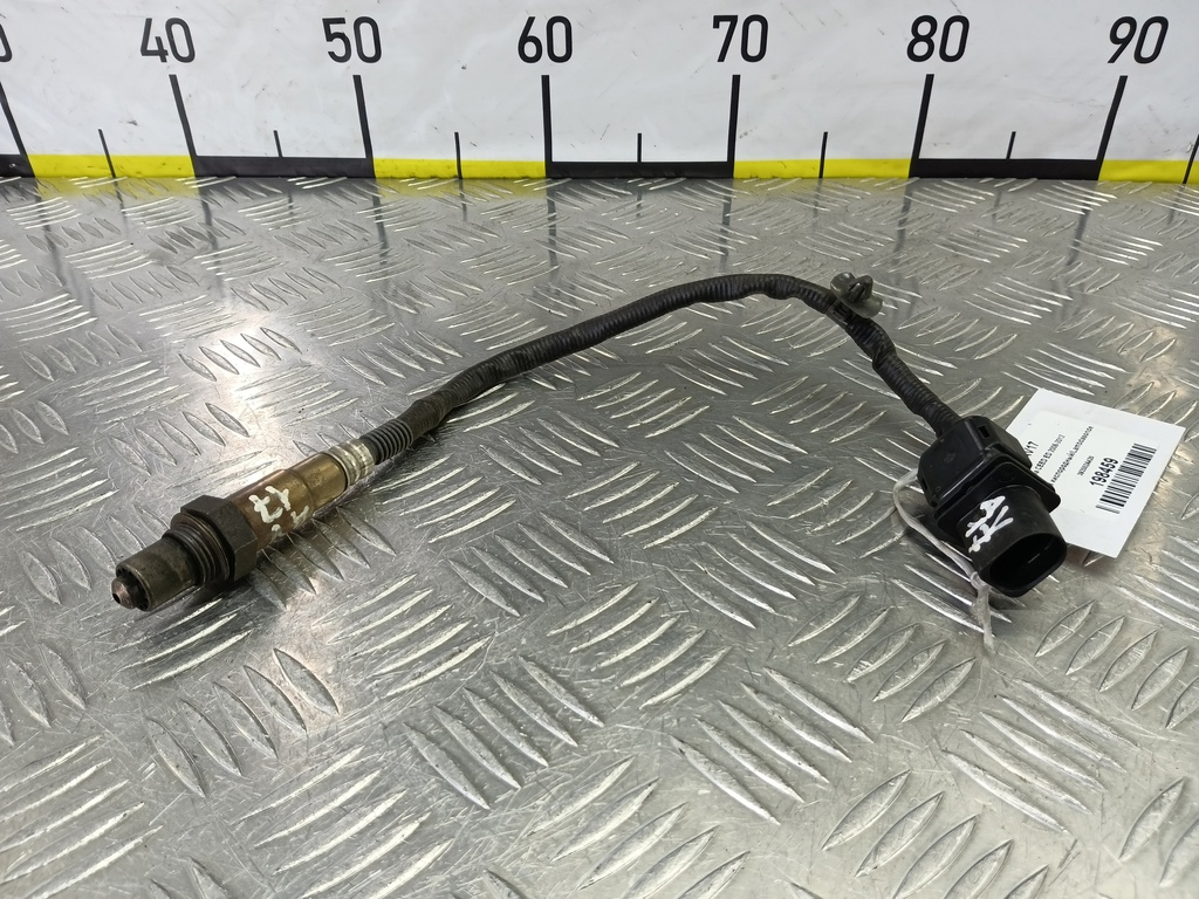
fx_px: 797
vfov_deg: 58.9
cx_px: 600
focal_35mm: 23
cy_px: 450
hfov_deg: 73.9
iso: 122
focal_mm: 4.11
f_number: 1.6
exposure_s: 1/50
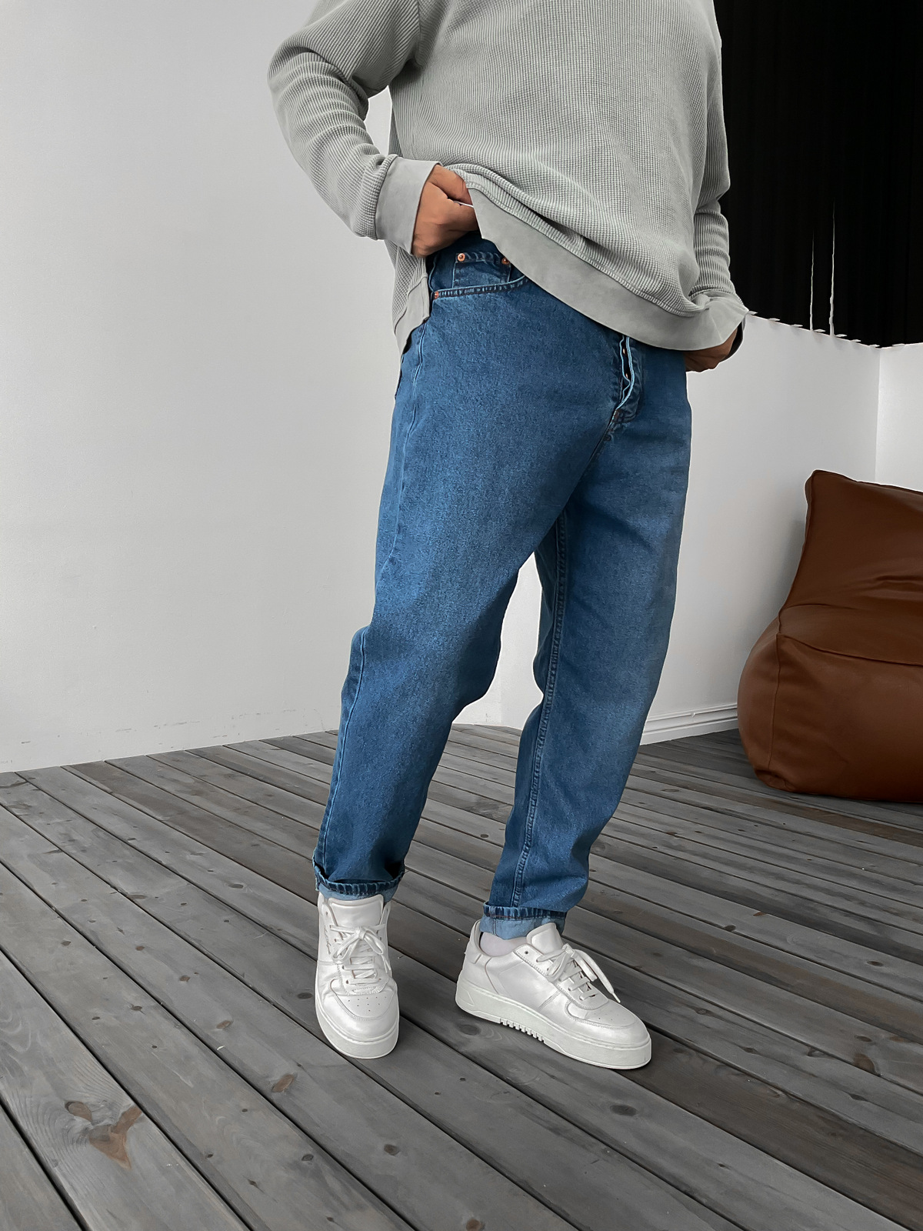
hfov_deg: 48.2
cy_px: 616
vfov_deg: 61.7
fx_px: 1031
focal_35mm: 29
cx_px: 462
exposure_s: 1/120
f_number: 1.8
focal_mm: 3
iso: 50
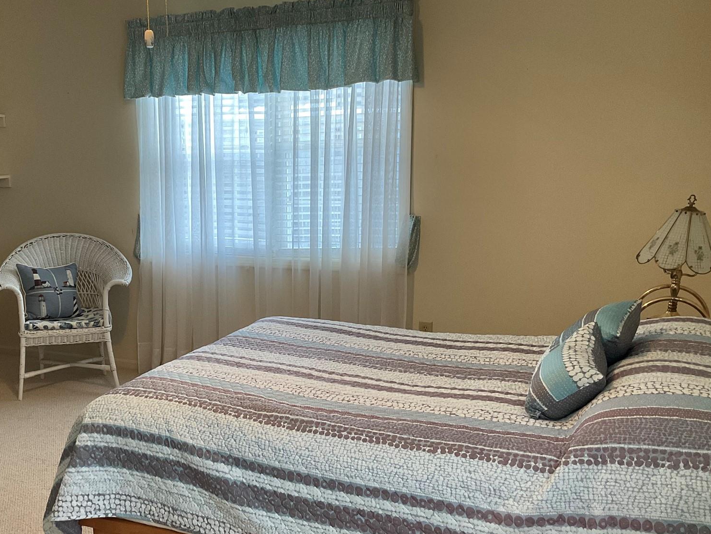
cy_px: 327
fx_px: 822
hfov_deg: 46.4
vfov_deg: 35.8
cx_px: 272
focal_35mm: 40
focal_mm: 3
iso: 80
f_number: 1.8
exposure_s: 1/60
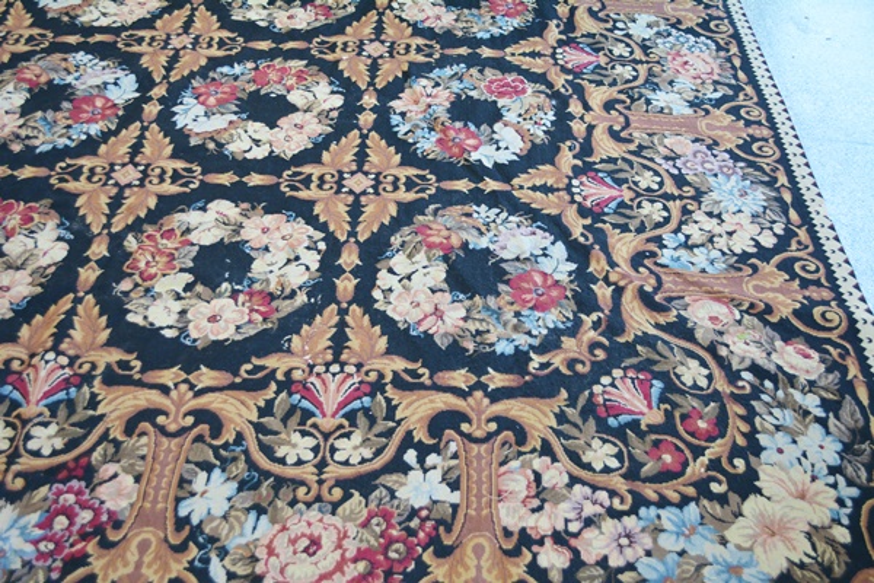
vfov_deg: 36.9
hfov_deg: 53.1
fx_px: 874
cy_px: 292
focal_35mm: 36
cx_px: 437
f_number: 4.2
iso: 400
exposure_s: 1/80
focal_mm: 24
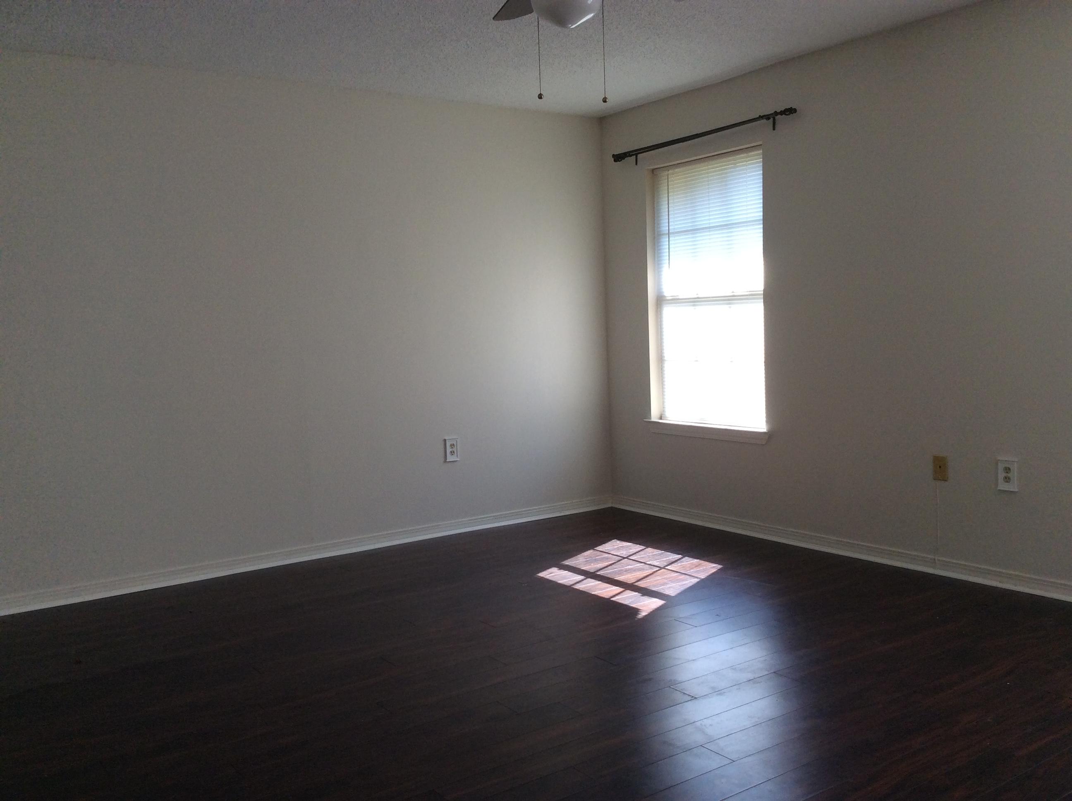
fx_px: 990
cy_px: 400
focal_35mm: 32
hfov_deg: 56.9
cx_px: 536
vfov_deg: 44.1
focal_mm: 3.3
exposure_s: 1/120
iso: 64
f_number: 2.4
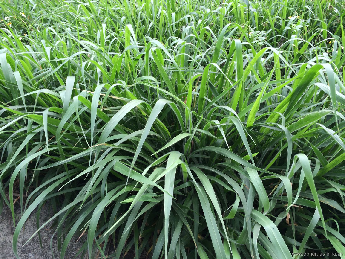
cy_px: 130
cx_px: 172
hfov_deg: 61.7
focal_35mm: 29
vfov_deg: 48.2
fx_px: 289
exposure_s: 1/360
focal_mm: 4.15
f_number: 2.2
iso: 32
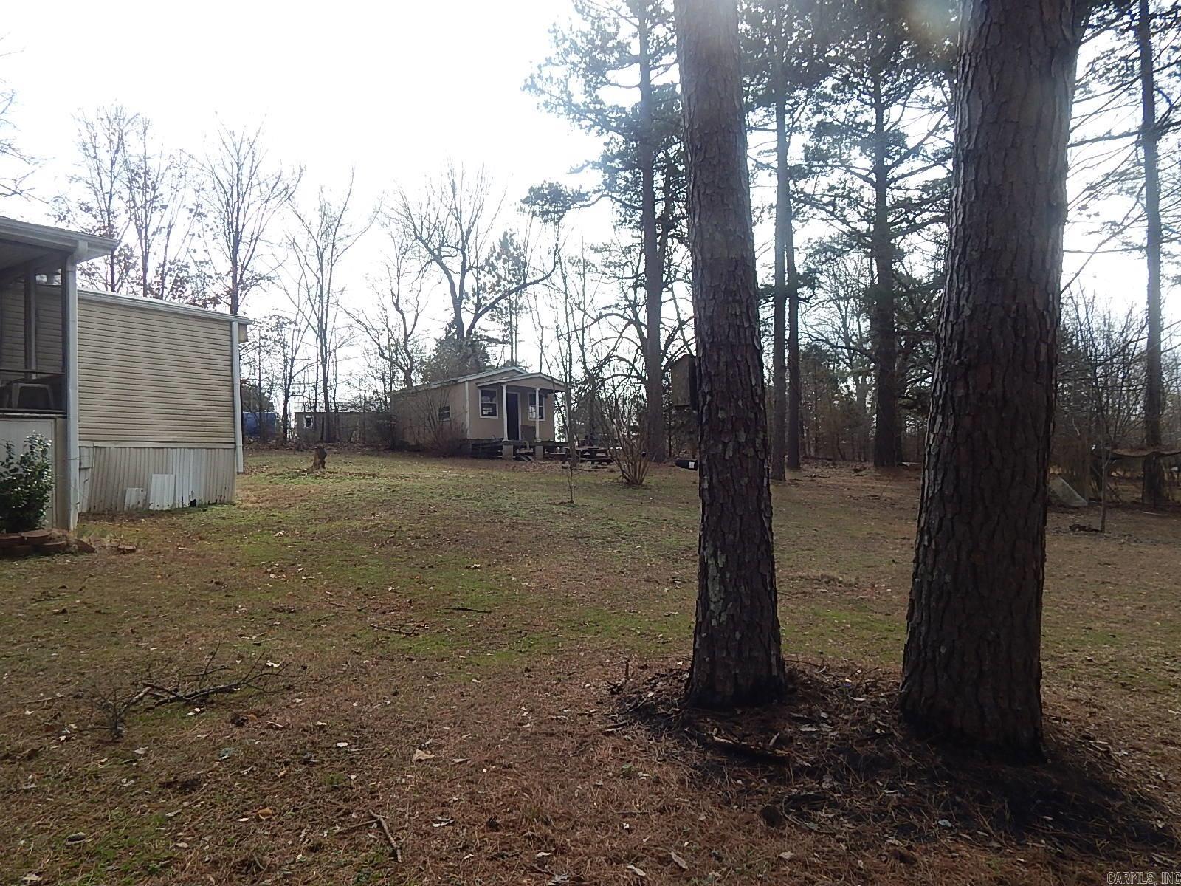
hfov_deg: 76.4
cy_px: 443
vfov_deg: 61.1
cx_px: 590
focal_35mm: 22
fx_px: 751
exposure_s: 1/800
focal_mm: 4
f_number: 3
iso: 125
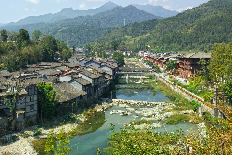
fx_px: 232
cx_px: 106
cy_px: 63
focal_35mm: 36
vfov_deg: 36.7
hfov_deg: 53.1
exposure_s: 1/902
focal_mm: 4.12
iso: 100
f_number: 2
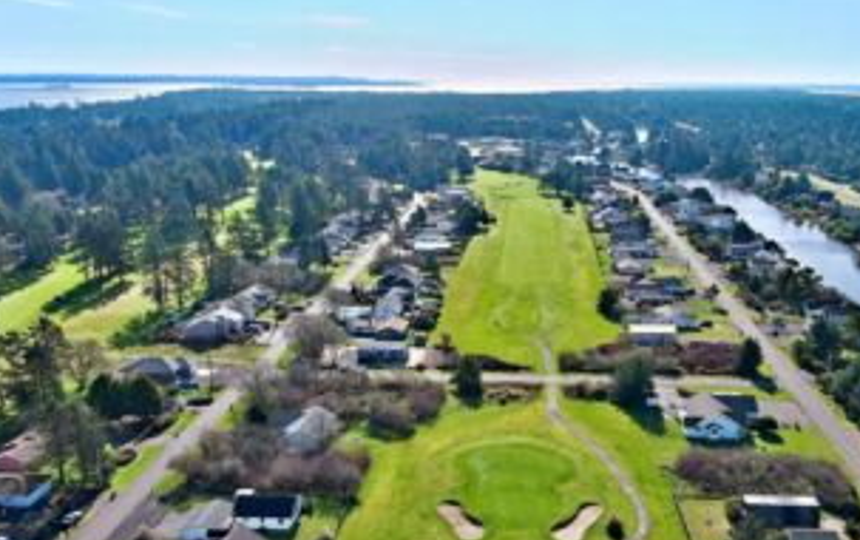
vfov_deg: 32.8
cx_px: 505
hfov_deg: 50.1
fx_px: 915
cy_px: 317
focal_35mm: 39
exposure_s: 1/1534
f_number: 2.8
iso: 100
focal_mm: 10.57
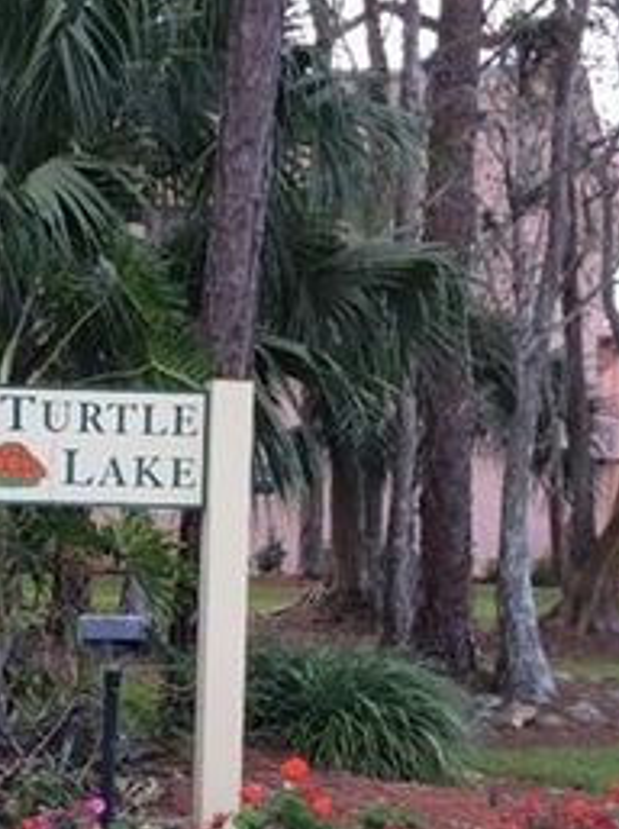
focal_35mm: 86
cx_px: 3
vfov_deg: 22.6
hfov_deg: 16.8
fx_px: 2056
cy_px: 629
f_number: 2.4
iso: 32
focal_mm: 3.3
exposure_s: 1/311
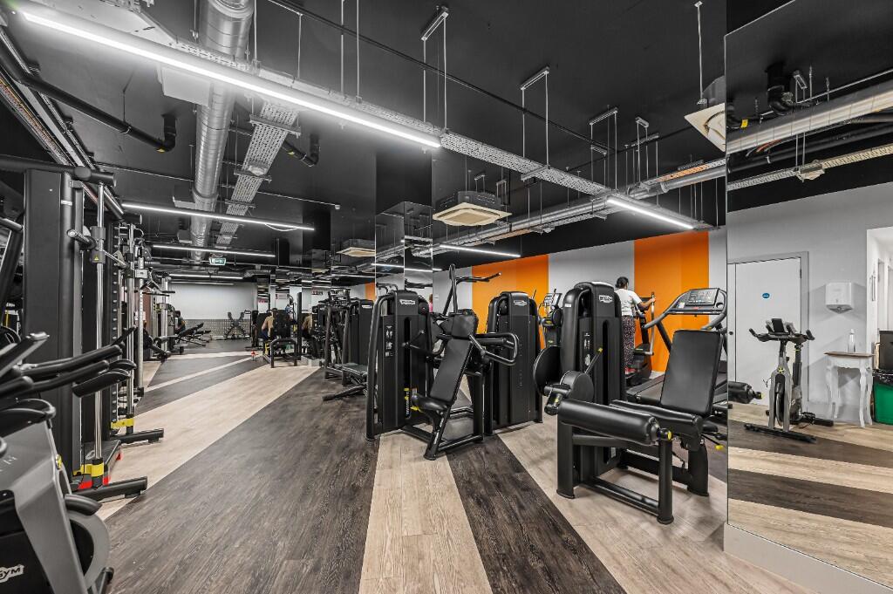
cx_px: 446
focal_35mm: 14
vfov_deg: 81.1
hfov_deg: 104.3
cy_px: 297
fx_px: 347
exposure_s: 1/13
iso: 2500
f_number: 5
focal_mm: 14
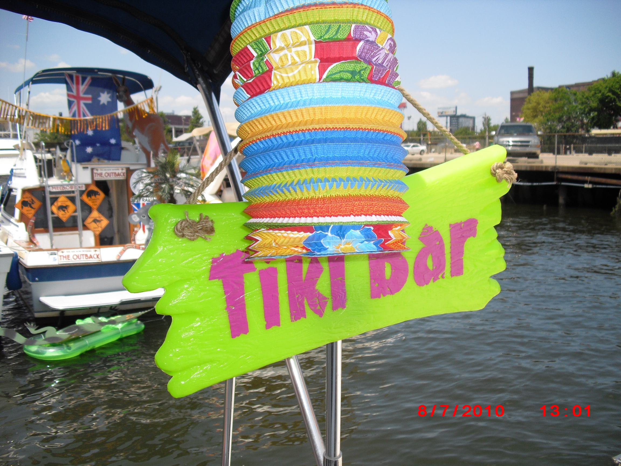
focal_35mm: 36
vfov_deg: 39.7
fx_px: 646
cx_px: 310
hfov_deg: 51.4
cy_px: 233
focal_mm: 6.3
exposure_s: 1/1000
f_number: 3.1
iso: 100
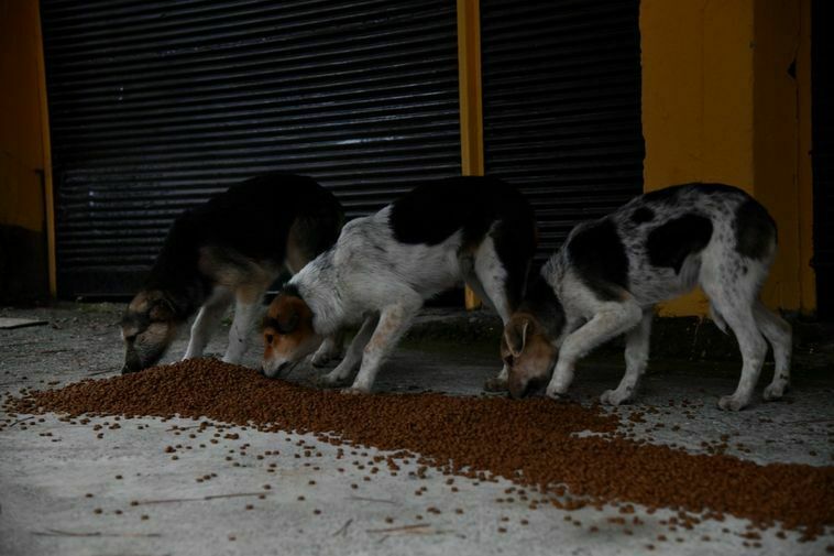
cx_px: 417
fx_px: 1505
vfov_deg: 20.9
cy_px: 278
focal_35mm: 65
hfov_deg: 31.0
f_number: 4.5
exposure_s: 1/160
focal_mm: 65
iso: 800
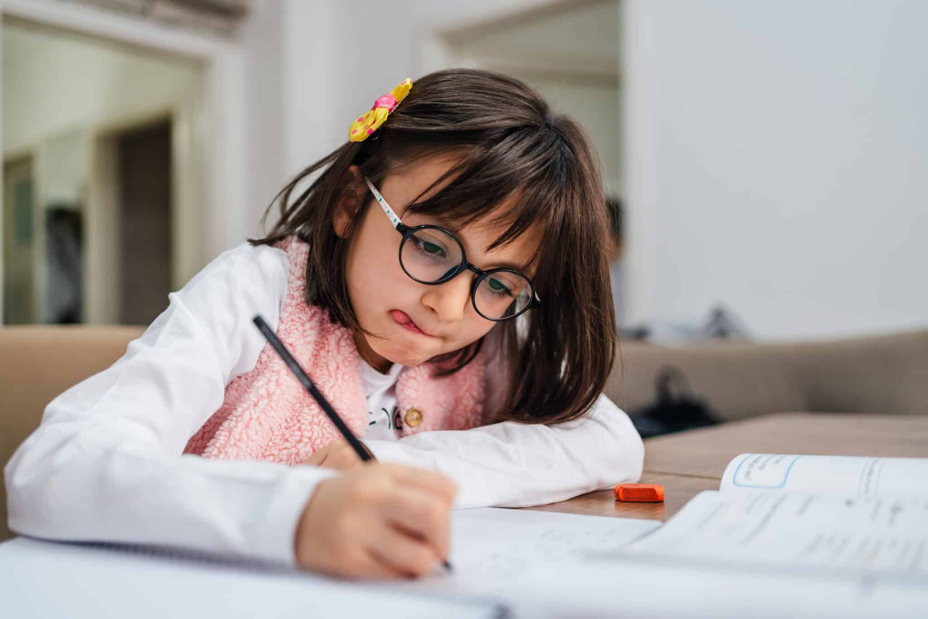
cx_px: 464
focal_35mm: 35
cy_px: 310
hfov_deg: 54.4
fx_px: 902
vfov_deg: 37.9
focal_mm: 35
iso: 160
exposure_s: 1/125
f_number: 2
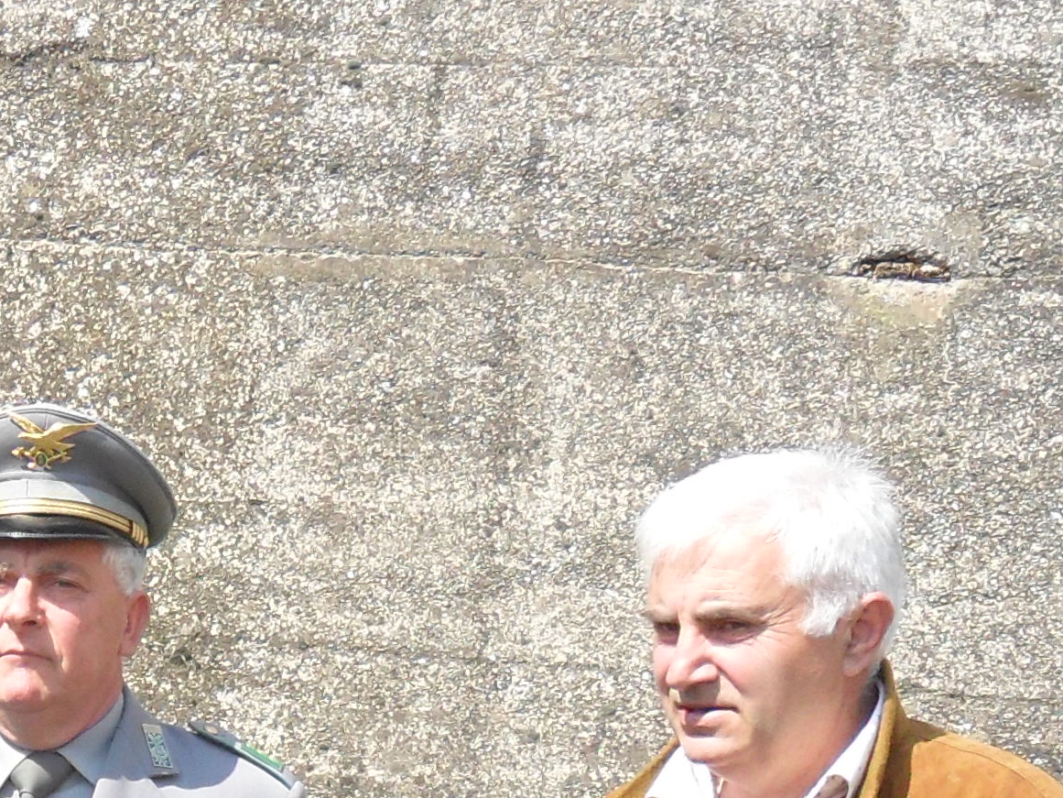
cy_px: 851
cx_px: -342
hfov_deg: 19.4
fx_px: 2856
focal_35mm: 93
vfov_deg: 15.5
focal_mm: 4.9
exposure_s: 1/500
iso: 100
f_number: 3.5
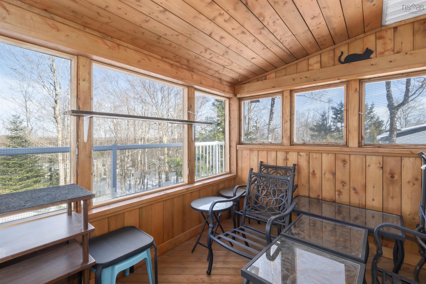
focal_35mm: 15
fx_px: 177
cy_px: 142
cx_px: 213
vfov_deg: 77.3
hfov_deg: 100.4
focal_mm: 10
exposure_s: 1/160
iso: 400
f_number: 14
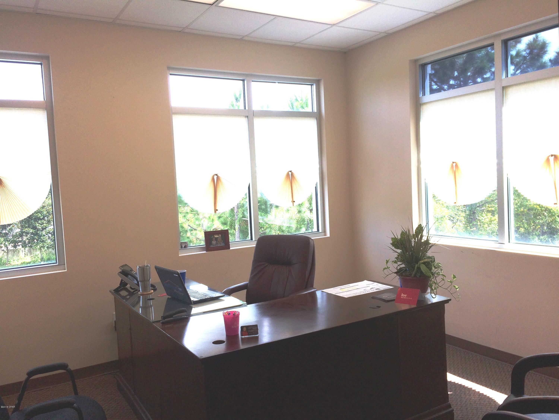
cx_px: 280
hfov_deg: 61.7
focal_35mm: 29
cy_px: 210
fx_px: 468
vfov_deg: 48.2
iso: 32
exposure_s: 1/427
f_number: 2.2
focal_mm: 4.15
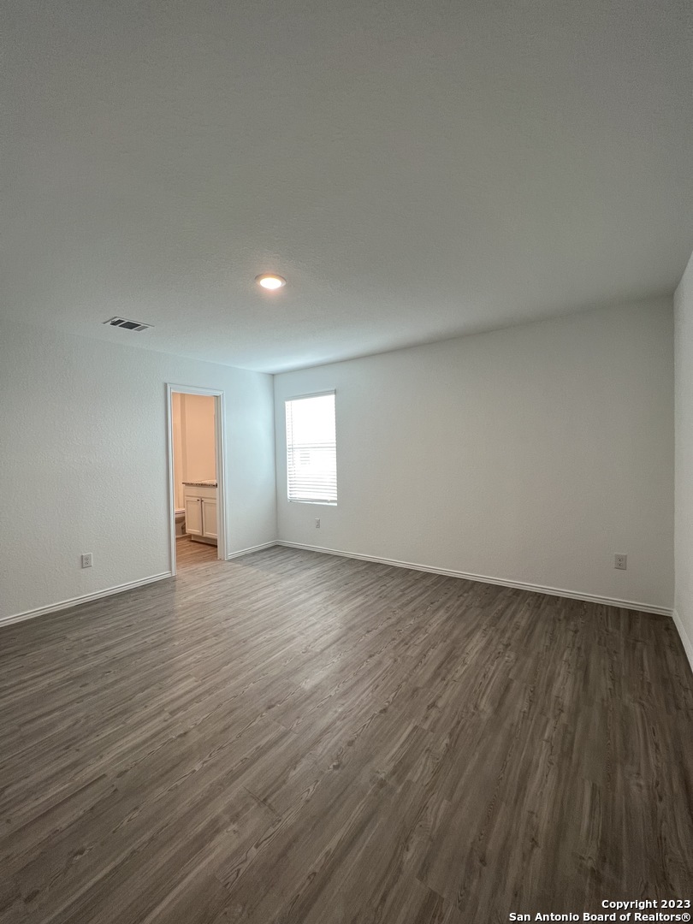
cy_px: 462
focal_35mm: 13
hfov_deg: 89.9
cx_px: 346
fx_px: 347
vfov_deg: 106.2
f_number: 1.8
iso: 125
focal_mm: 1.57
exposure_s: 1/60
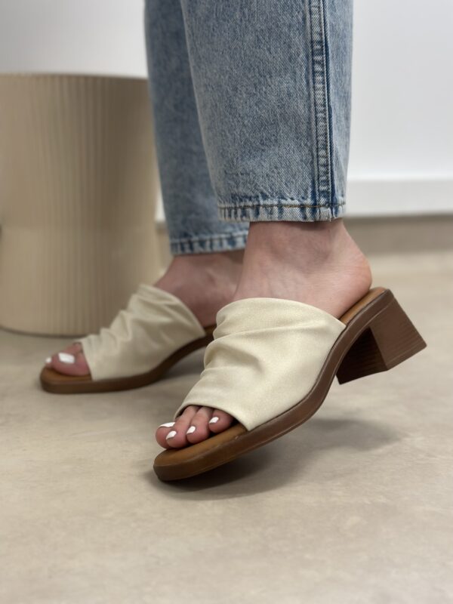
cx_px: 226
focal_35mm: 48
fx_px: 838
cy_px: 302
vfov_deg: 39.7
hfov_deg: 30.3
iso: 160
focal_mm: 6.86
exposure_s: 1/100
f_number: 1.78
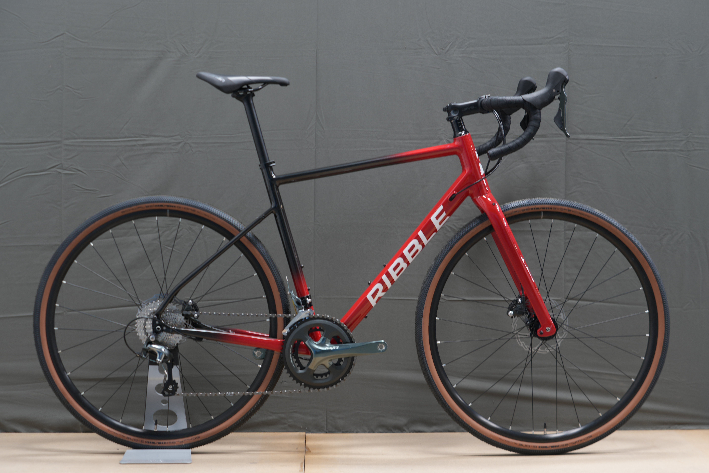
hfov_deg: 28.8
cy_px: 236
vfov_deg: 19.5
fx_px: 1379
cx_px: 354
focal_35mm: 70
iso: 100
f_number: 5
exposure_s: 1/6
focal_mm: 70
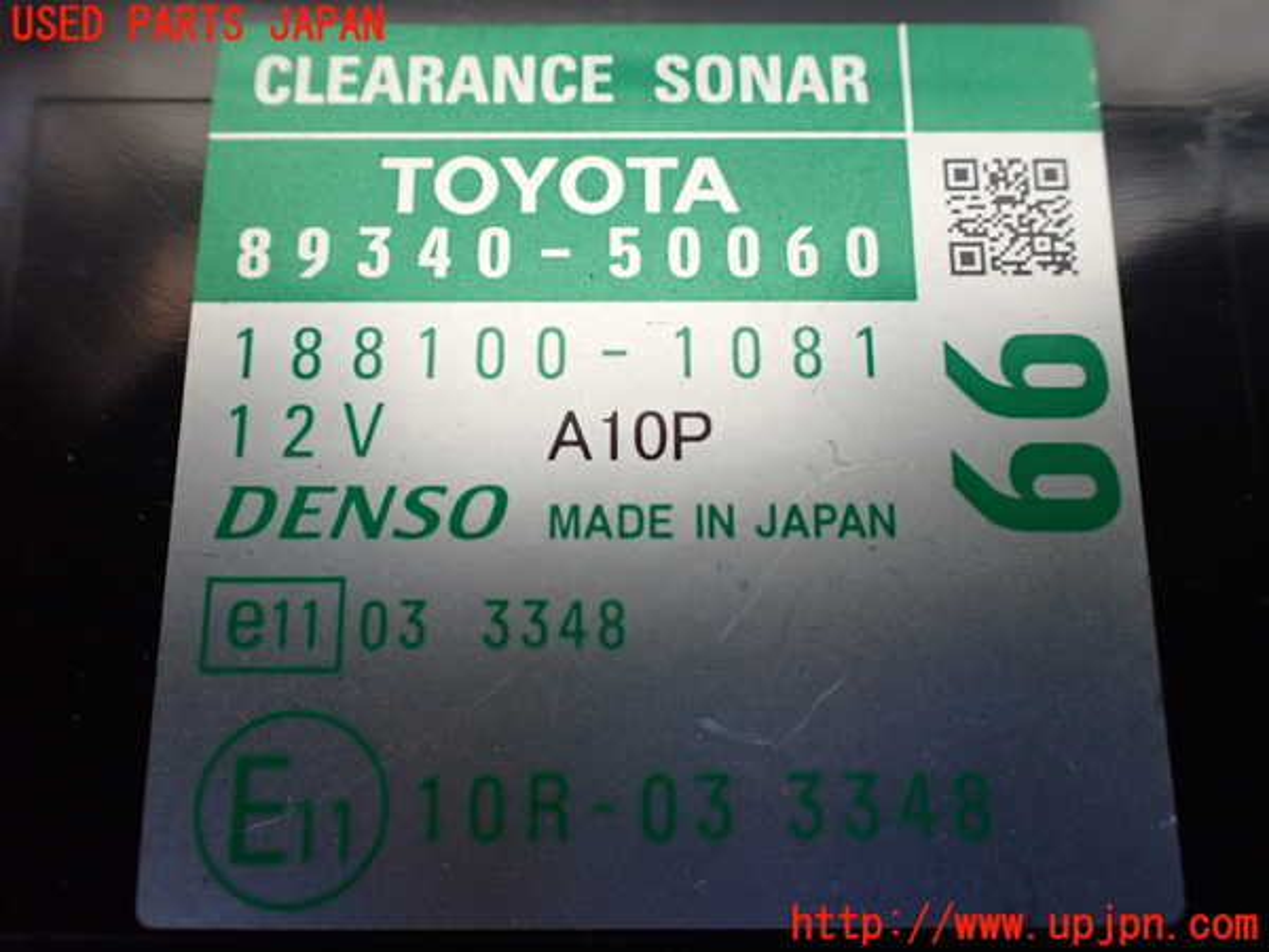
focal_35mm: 30
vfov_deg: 46.8
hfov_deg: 60.0
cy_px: 476
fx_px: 1100
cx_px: 634
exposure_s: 1/125
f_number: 2.3
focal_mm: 5.4
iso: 500
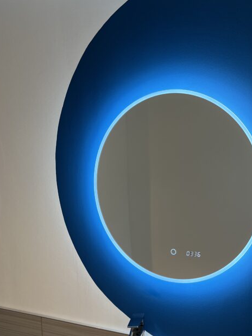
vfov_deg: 43.2
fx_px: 418
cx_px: 201
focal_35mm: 43
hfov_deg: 32.7
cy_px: 225
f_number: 1.6
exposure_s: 1/100
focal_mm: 5.1
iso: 80
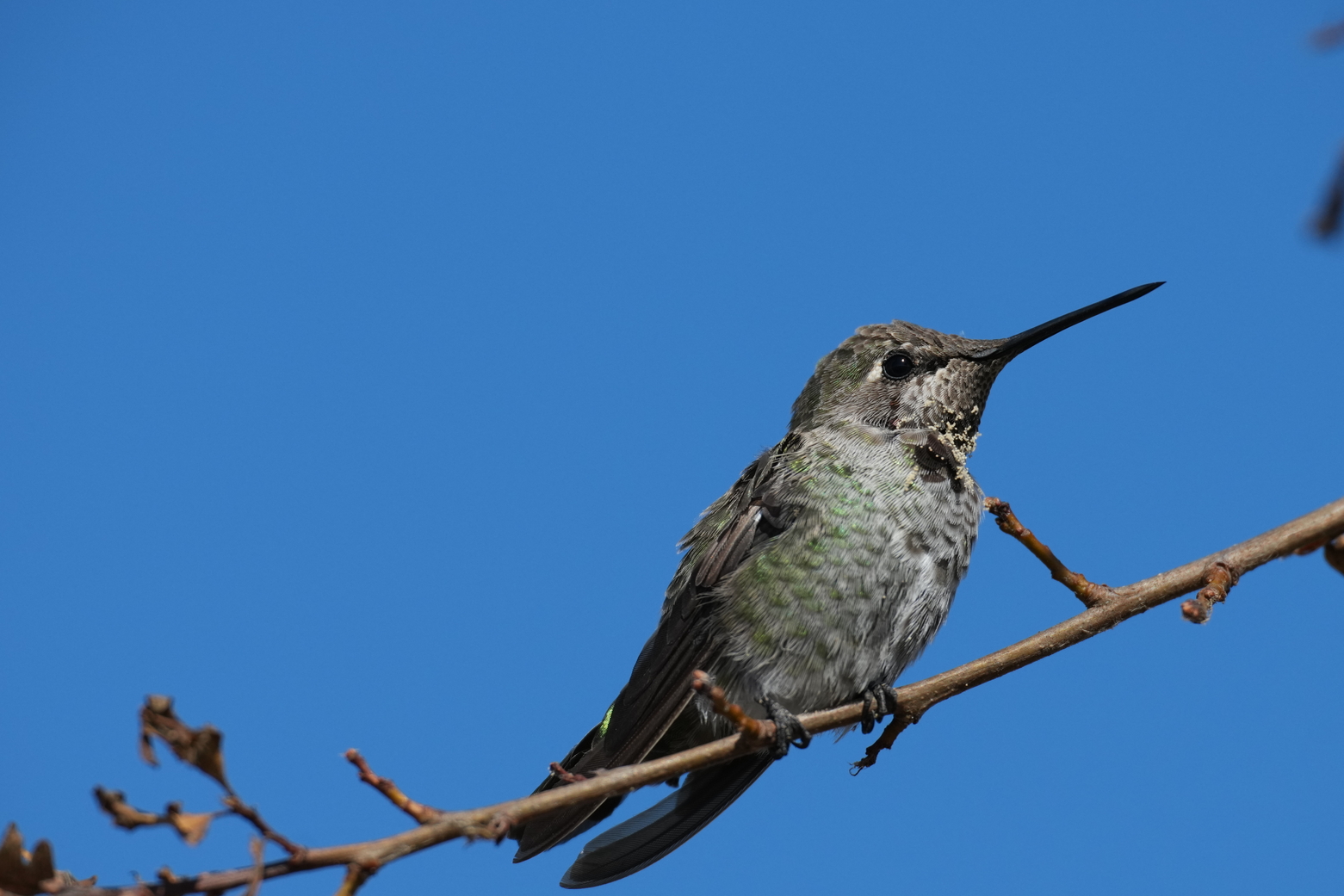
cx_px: 699
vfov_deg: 1.7
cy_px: 492
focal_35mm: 830
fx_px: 30987
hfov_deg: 2.5
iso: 640
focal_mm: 600
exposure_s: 1/2500
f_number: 5.6
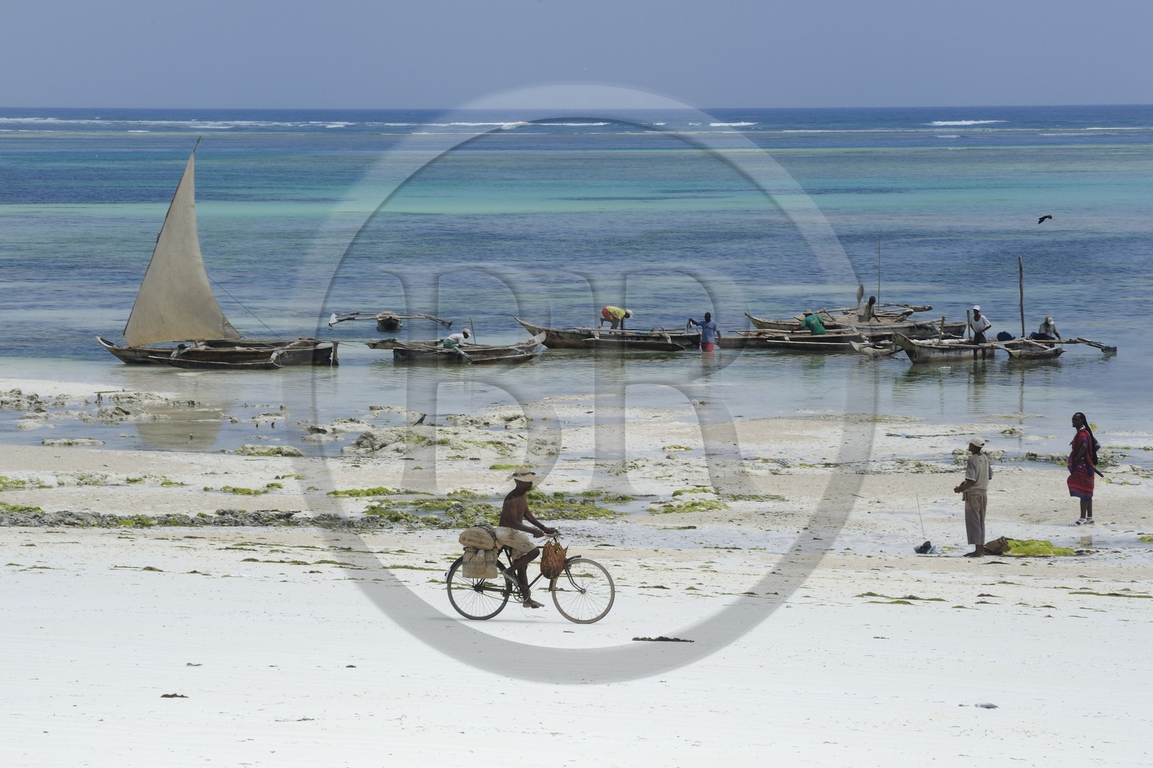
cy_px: 384
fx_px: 4483
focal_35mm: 140
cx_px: 576
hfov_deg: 14.7
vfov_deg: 9.8
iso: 200
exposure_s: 1/200
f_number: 13
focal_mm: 140
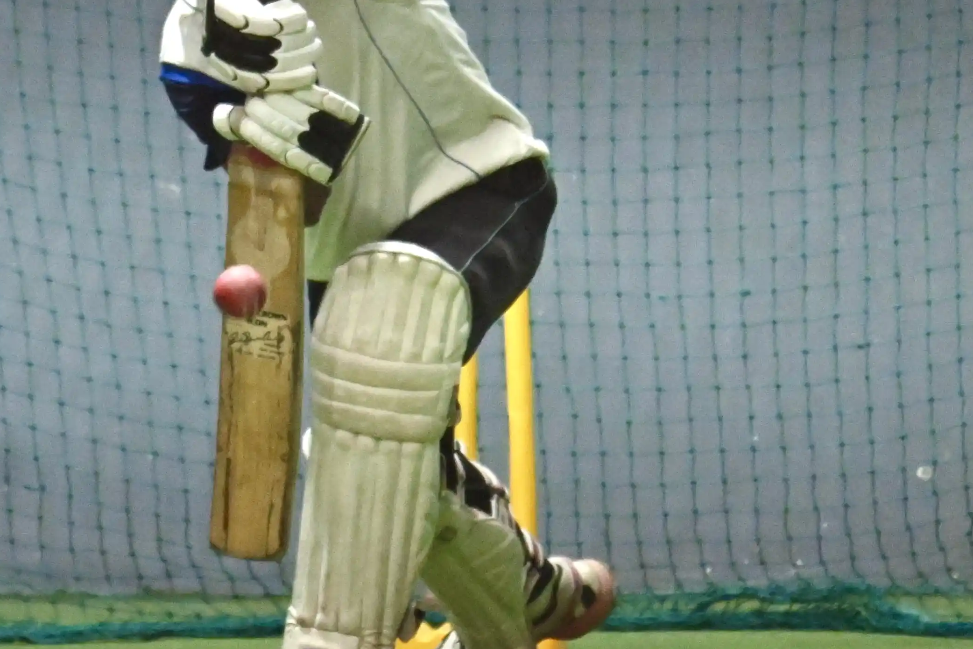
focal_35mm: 741
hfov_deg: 2.8
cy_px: 284
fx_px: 20034
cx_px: 302
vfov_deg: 1.9
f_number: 5.6
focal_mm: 185
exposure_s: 1/250
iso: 5000
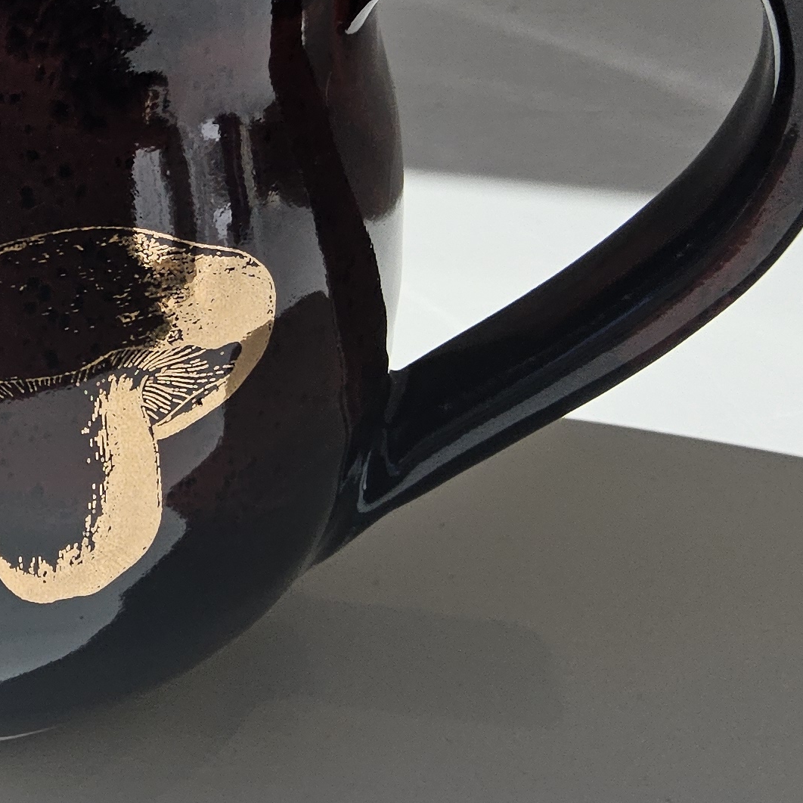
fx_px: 2073
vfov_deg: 21.7
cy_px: 181
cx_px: -231
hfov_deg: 20.1
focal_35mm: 79
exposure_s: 1/120
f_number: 2
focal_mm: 3.08
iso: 50
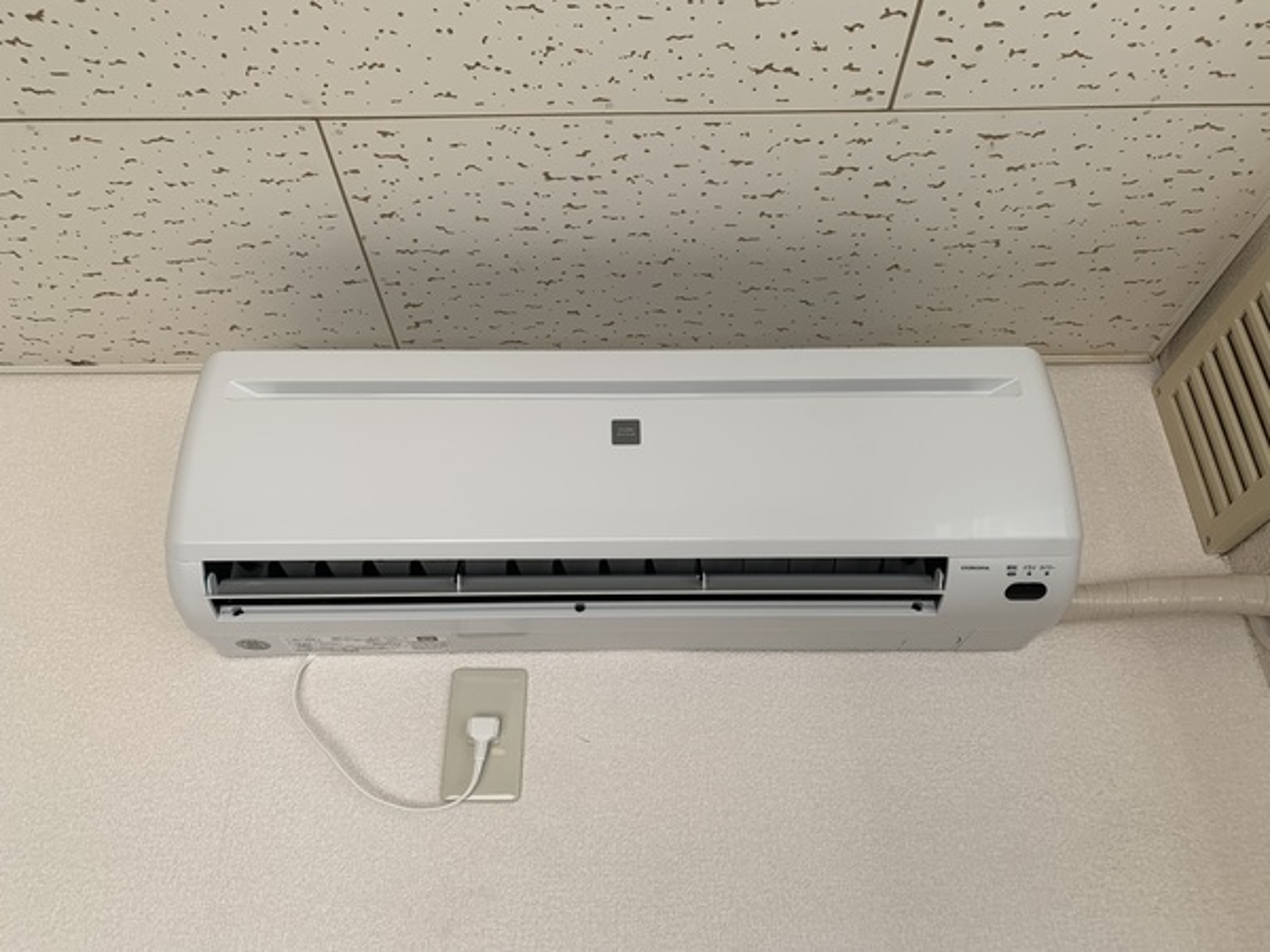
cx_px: 635
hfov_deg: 67.3
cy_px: 476
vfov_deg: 53.1
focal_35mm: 26
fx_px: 954
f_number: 1.8
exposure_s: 1/413
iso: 25
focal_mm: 4.25
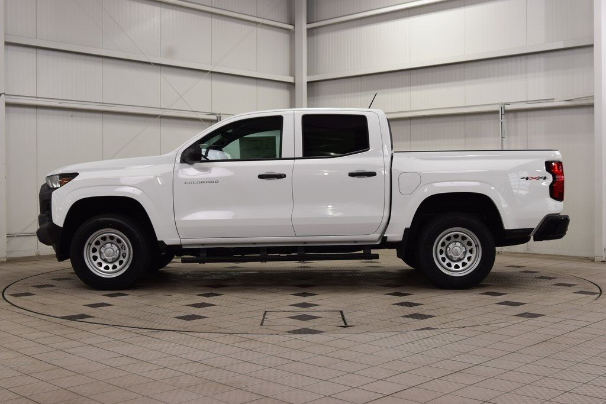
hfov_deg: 43.6
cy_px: 202
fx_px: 758
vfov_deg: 29.9
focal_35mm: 45
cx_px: 303
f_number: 7.1
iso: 400
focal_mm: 30
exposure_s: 1/30
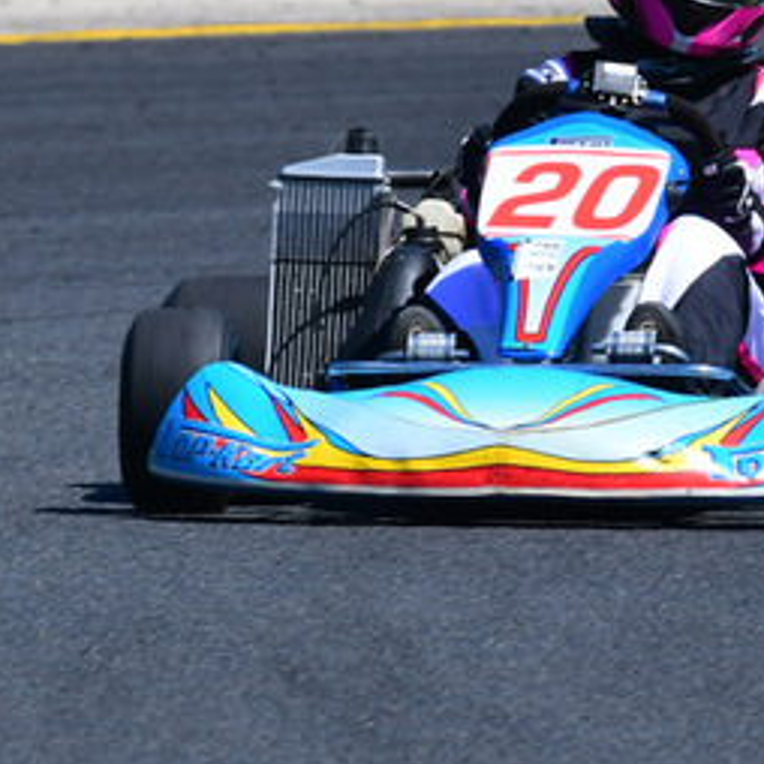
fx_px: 46120
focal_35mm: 1847
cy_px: 30
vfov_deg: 0.9
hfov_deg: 0.9
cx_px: 565
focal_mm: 460
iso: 500
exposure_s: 1/640
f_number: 11
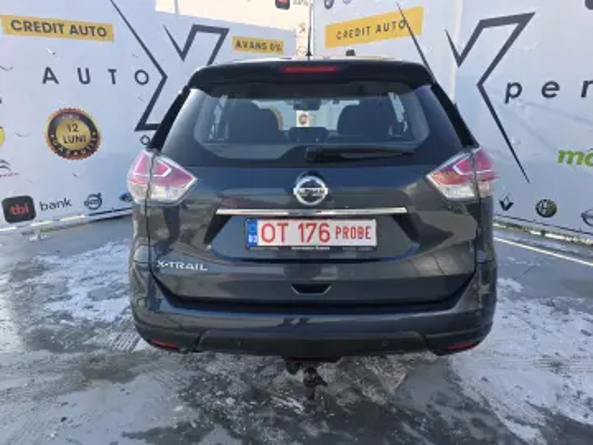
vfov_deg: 58.9
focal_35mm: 23
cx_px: 296
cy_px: 222
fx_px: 394
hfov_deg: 73.9
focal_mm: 6.3
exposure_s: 1/1480
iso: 80
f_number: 1.7
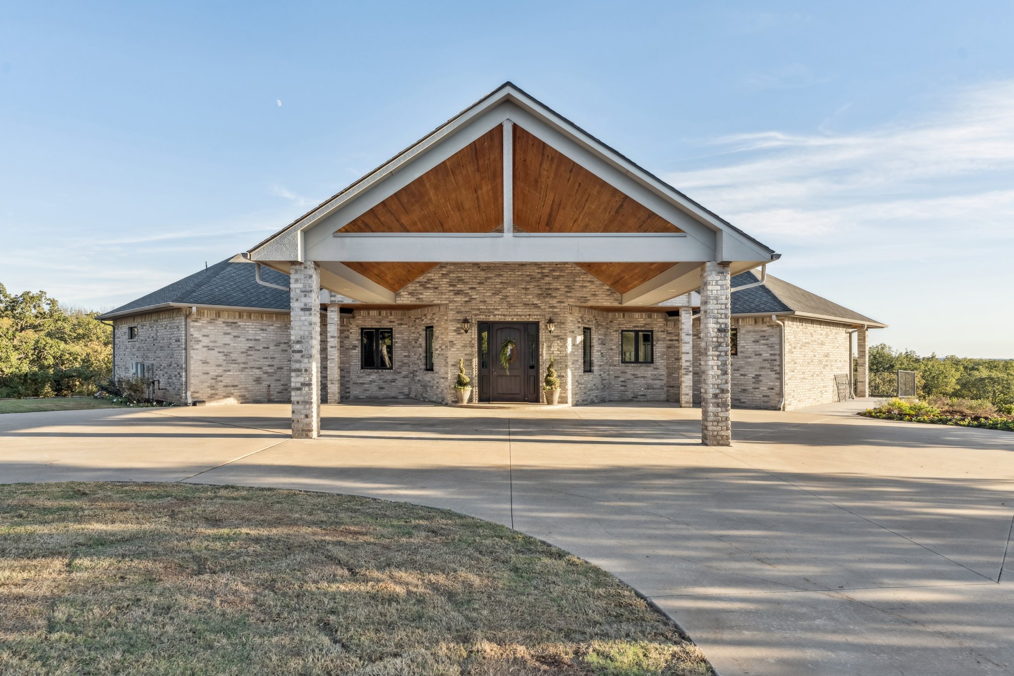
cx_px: 507
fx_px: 620
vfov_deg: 57.2
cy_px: 338
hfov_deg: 78.6
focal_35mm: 22
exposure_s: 1/800
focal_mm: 22
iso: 200
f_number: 7.1
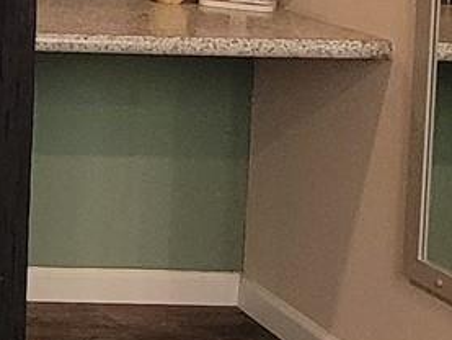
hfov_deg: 15.8
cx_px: -472
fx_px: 1254
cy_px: -159
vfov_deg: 14.5
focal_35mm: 96
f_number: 2.2
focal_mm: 2.2
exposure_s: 1/60
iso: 400
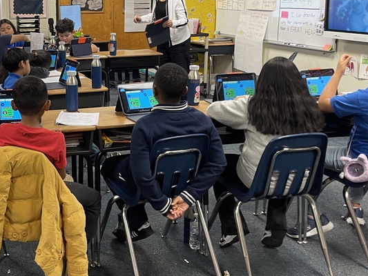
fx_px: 510
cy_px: 89
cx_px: 55
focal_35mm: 48
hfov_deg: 37.7
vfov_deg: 30.0
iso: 125
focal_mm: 5.1
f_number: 1.6
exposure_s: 1/60
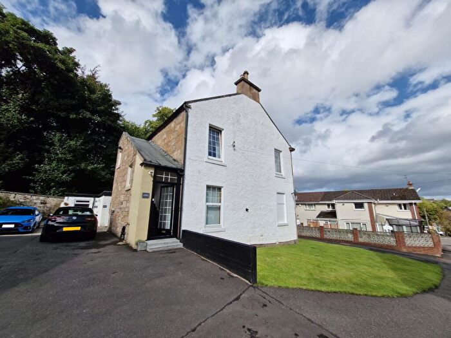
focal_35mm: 13
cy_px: 169
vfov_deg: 89.9
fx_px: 169
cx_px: 226
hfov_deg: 106.2
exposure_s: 1/2400
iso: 50
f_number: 2.2
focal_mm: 1.74
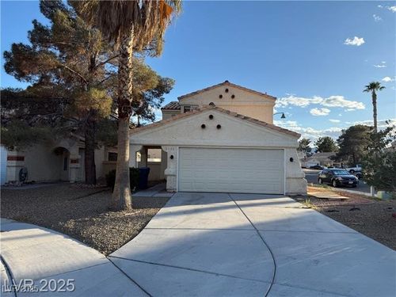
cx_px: 198
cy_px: 148
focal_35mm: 24
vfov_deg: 56.8
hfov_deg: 71.6
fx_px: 275
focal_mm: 6.76
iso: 80
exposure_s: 1/2370
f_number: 1.78
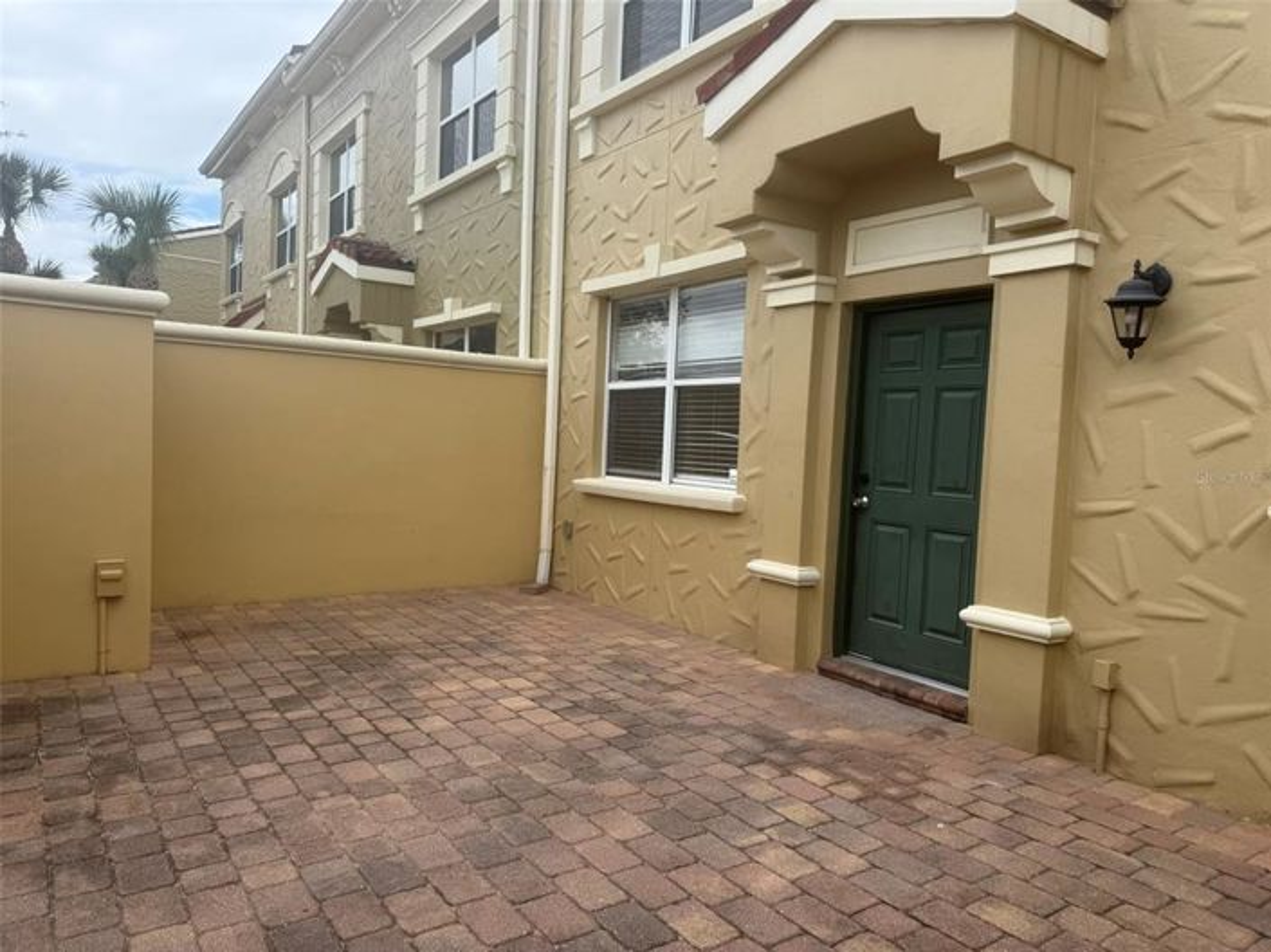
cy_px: 476
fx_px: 881
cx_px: 636
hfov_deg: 71.6
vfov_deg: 56.8
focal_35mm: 24
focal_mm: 6.76
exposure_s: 1/1689
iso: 80
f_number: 1.78
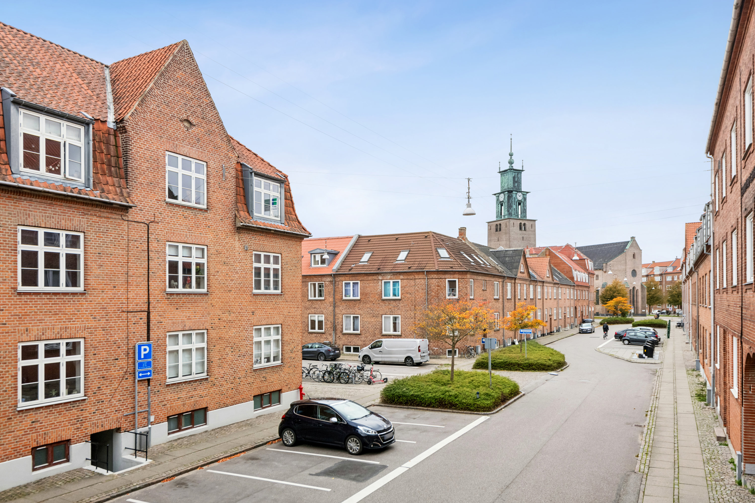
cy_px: 252
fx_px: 545
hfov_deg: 69.4
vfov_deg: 49.6
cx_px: 378
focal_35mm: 26
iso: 800
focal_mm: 26
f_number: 11
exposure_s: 1/200
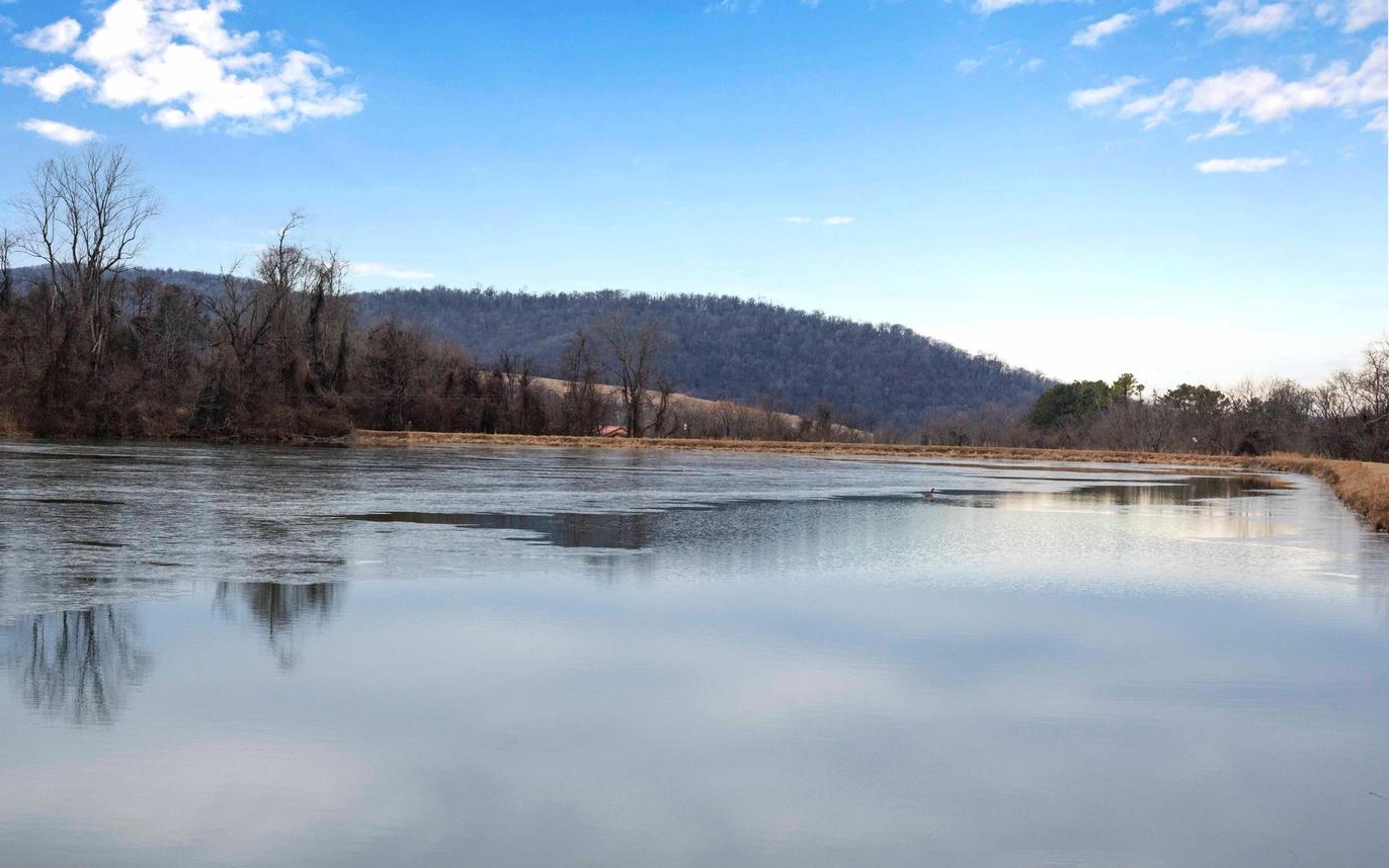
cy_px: 435
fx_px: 2347
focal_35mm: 62
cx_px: 662
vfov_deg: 21.0
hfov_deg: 33.0
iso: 1000
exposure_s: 1/500
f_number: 13
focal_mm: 58
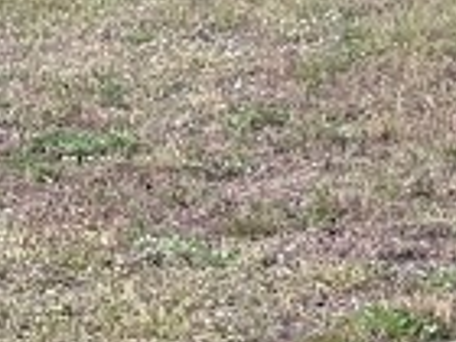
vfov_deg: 4.2
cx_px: -228
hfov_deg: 5.6
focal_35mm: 351
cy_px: 42
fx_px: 4624
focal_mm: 6.86
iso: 125
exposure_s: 1/100
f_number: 1.78
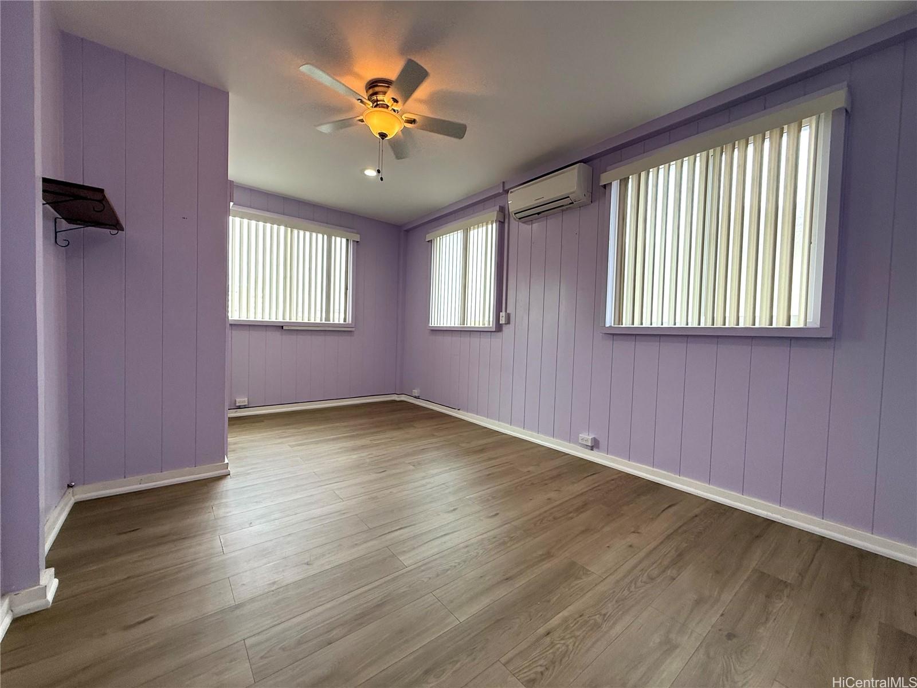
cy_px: 344
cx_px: 458
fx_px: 371
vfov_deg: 85.7
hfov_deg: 102.1
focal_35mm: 14
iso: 100
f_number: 2.2
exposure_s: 1/120
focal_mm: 2.22
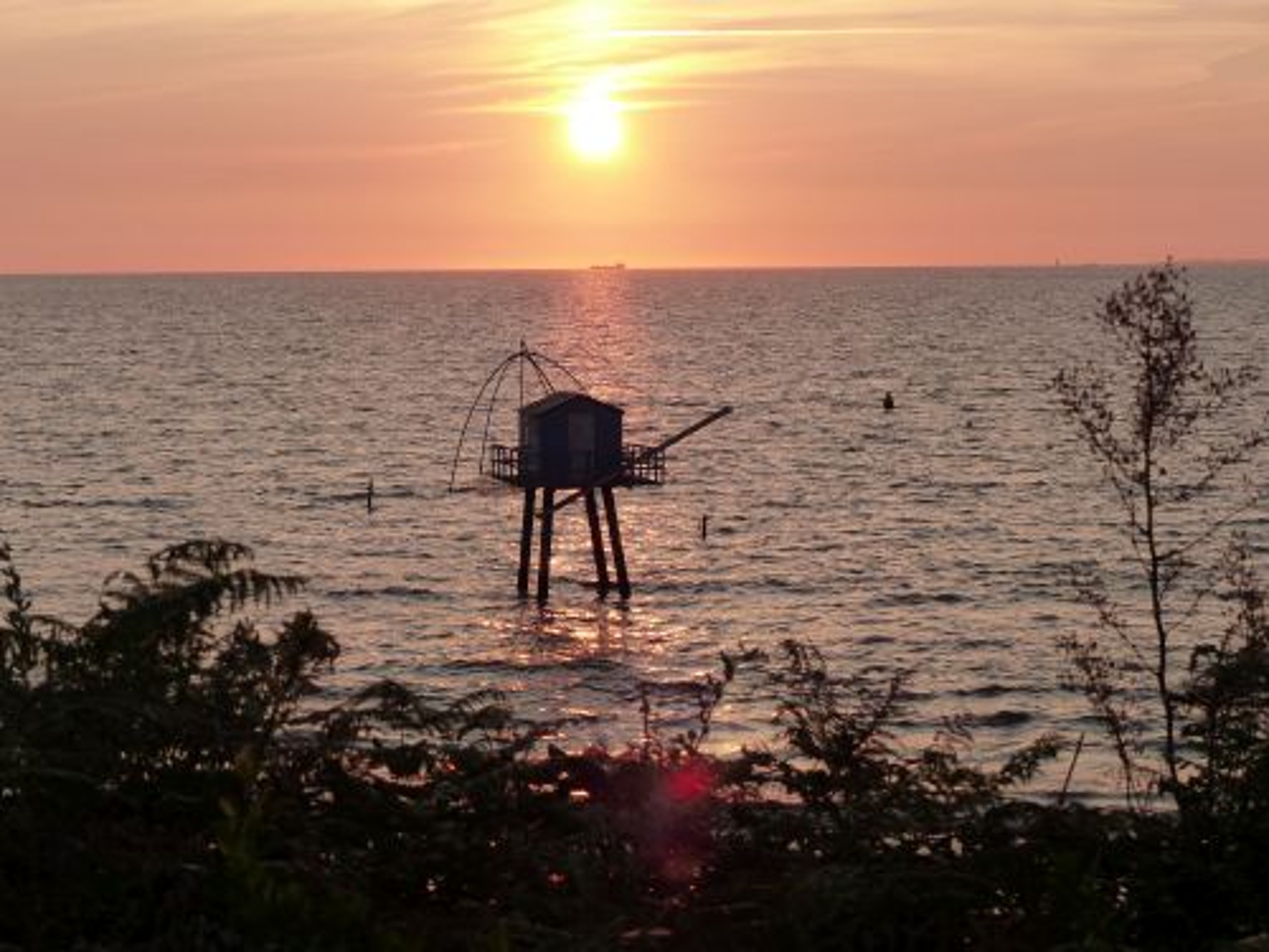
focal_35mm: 97
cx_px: 634
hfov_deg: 20.2
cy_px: 476
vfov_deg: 15.2
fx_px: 3556
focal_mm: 17.4
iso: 160
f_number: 4
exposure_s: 1/640
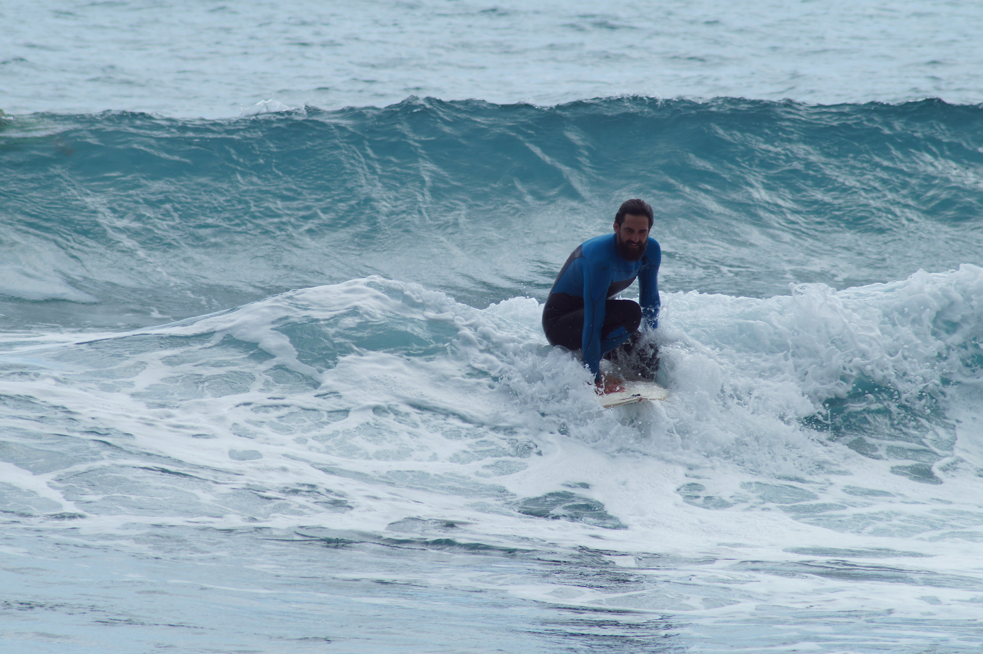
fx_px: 12279
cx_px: 492
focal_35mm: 450
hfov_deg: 4.6
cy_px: 327
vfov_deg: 3.1
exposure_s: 1/400
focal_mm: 300
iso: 100
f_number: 9
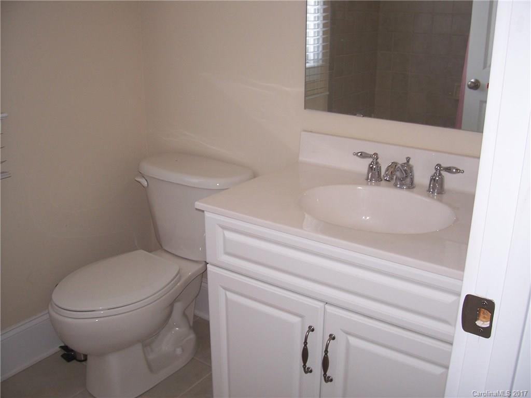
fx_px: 522
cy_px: 199
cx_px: 266
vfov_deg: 41.8
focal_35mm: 34
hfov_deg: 54.0
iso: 80
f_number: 2.7
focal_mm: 5.6
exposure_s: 1/60
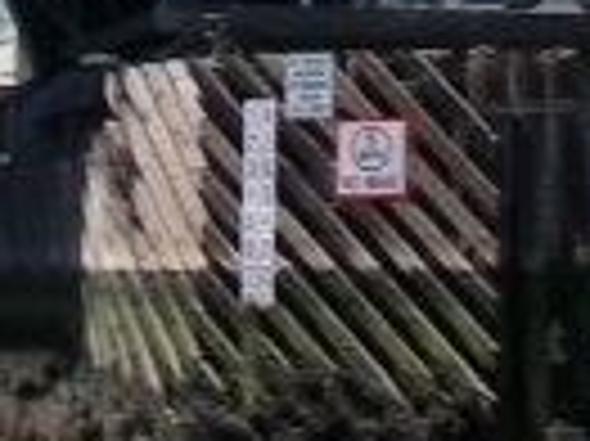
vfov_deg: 6.1
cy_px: -590
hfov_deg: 8.5
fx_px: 3951
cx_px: 284
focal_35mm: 232
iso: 64
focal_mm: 6.3
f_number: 6.6
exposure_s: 1/200
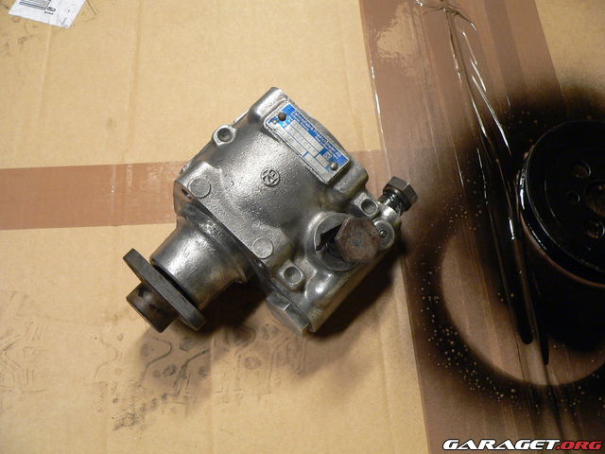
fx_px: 629
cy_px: 227
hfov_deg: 51.4
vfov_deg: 39.7
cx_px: 302
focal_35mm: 36
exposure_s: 1/13
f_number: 2.8
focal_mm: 6
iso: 200
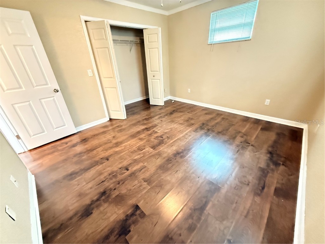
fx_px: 131
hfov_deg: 102.1
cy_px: 122
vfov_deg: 85.7
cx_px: 162
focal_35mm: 14
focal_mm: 2.22
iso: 1250
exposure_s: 1/30
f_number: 2.2
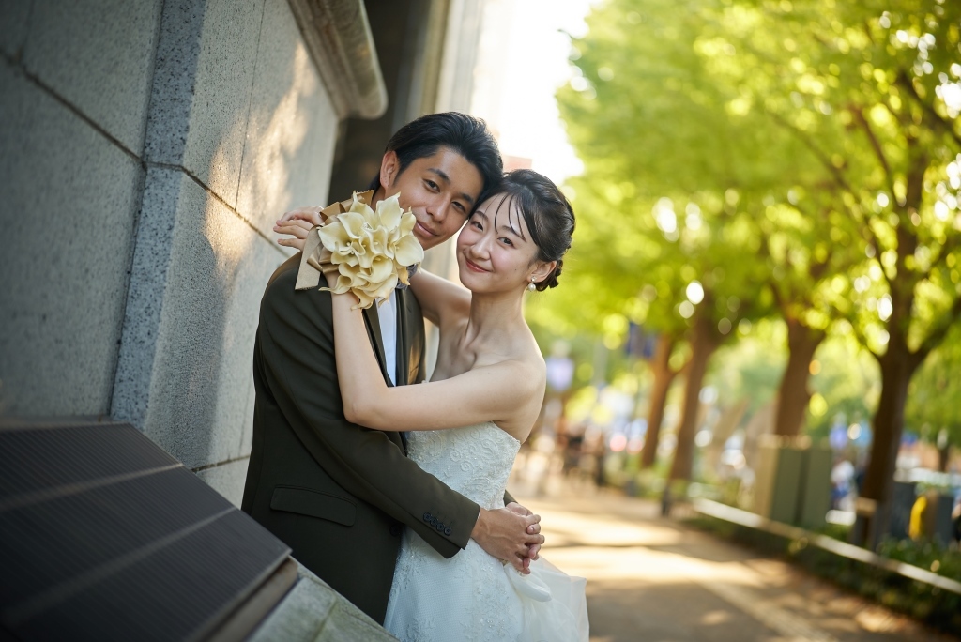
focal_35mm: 50
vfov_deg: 27.0
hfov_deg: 39.6
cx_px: 480
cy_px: 321
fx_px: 1335
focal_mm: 50
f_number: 1.4
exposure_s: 1/400
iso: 100
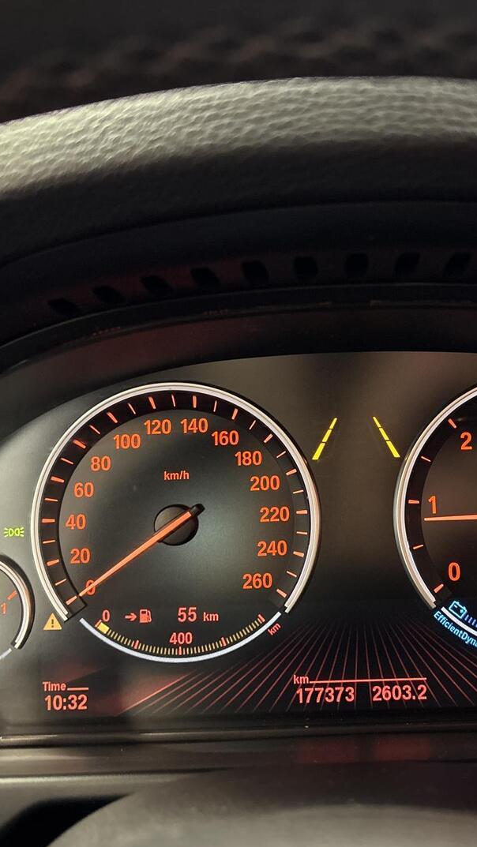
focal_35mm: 38
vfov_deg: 52.8
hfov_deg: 30.7
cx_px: 354
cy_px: 425
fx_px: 854
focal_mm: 5.96
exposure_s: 1/25
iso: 640
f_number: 1.6
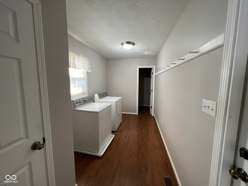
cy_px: 93
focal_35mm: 13
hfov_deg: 106.2
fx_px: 93
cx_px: 124
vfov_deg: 89.9
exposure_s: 1/60
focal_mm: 1.57
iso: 125
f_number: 1.8
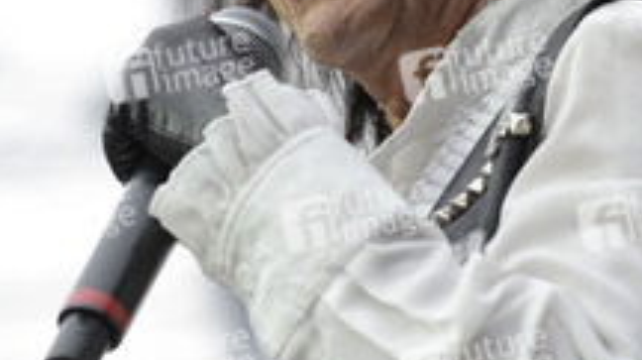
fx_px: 5952
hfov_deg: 6.2
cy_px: -6
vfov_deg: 3.5
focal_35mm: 350
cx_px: 397
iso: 320
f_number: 5
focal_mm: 160
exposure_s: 1/800
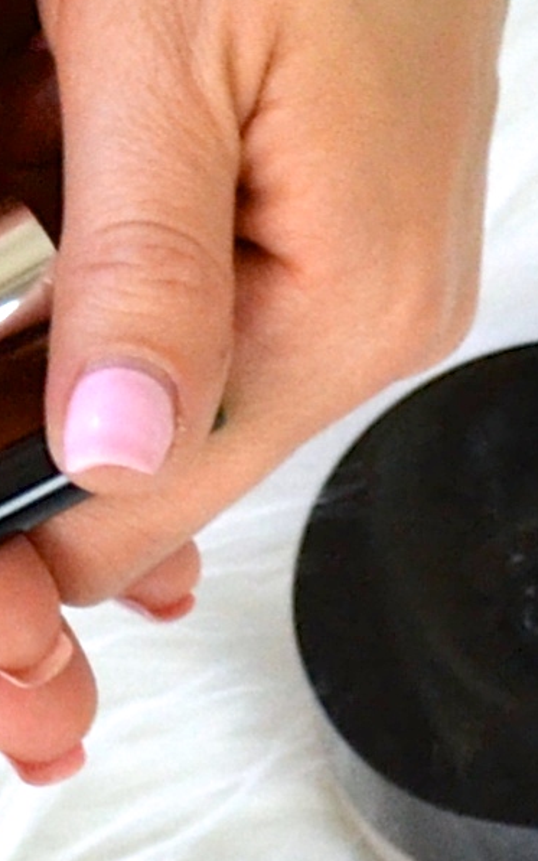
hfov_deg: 3.8
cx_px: -159
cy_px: 1028
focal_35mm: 342
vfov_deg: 6.1
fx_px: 8023
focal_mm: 29
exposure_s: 1/200
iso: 800
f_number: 5.6
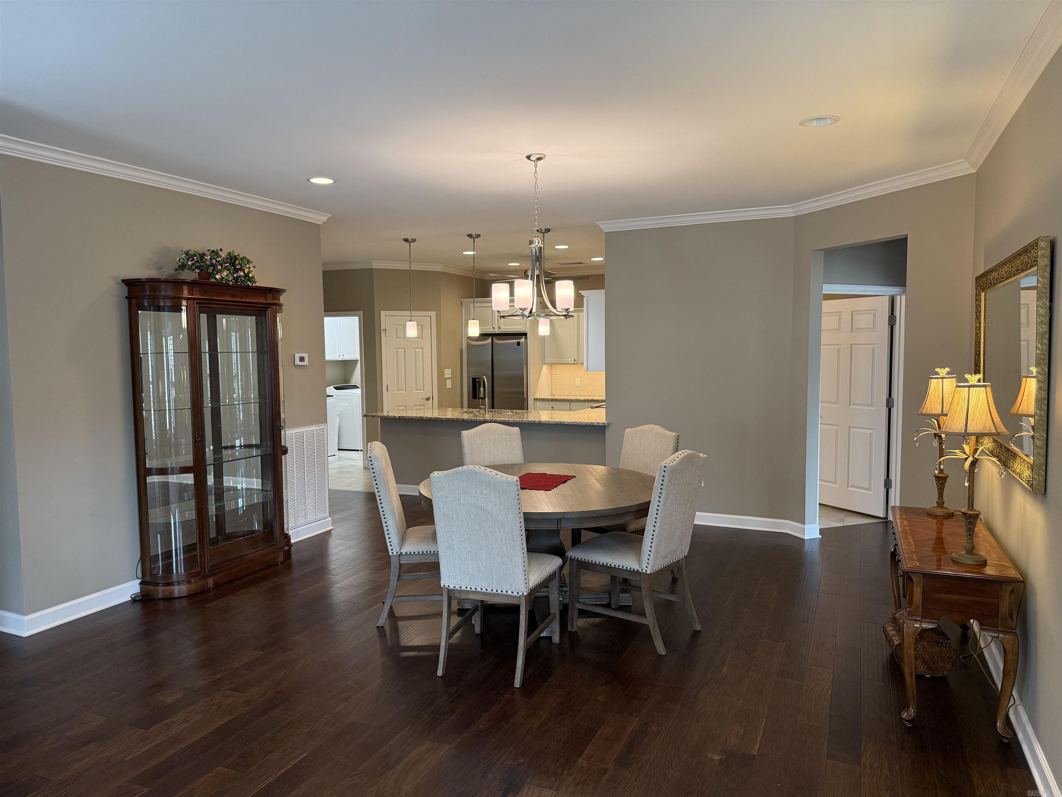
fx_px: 736
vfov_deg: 56.8
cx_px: 531
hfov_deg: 71.6
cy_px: 398
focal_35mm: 24
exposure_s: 1/120
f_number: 1.78
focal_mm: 6.76
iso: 250
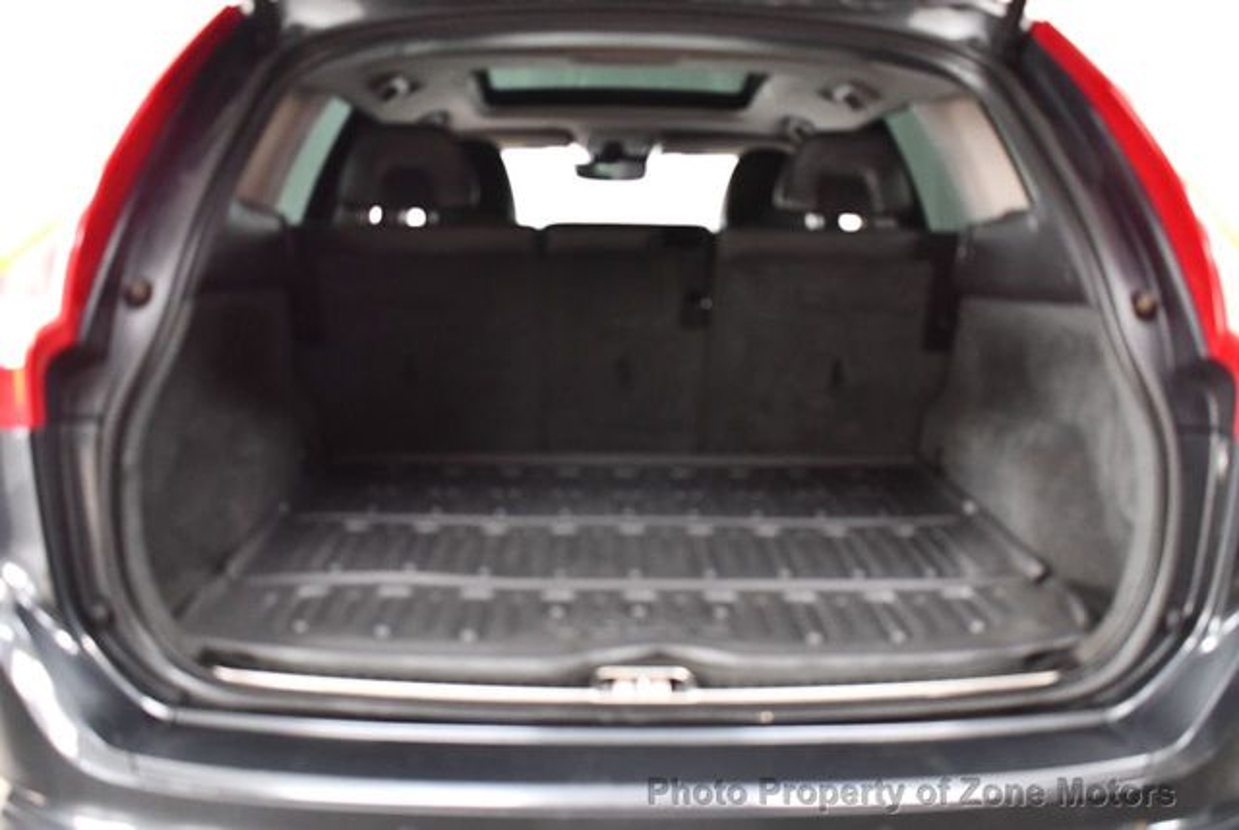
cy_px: 415
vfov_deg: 37.0
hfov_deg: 53.1
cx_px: 620
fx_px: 1241
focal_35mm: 36
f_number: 3.5
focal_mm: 18
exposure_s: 1/60
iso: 3200
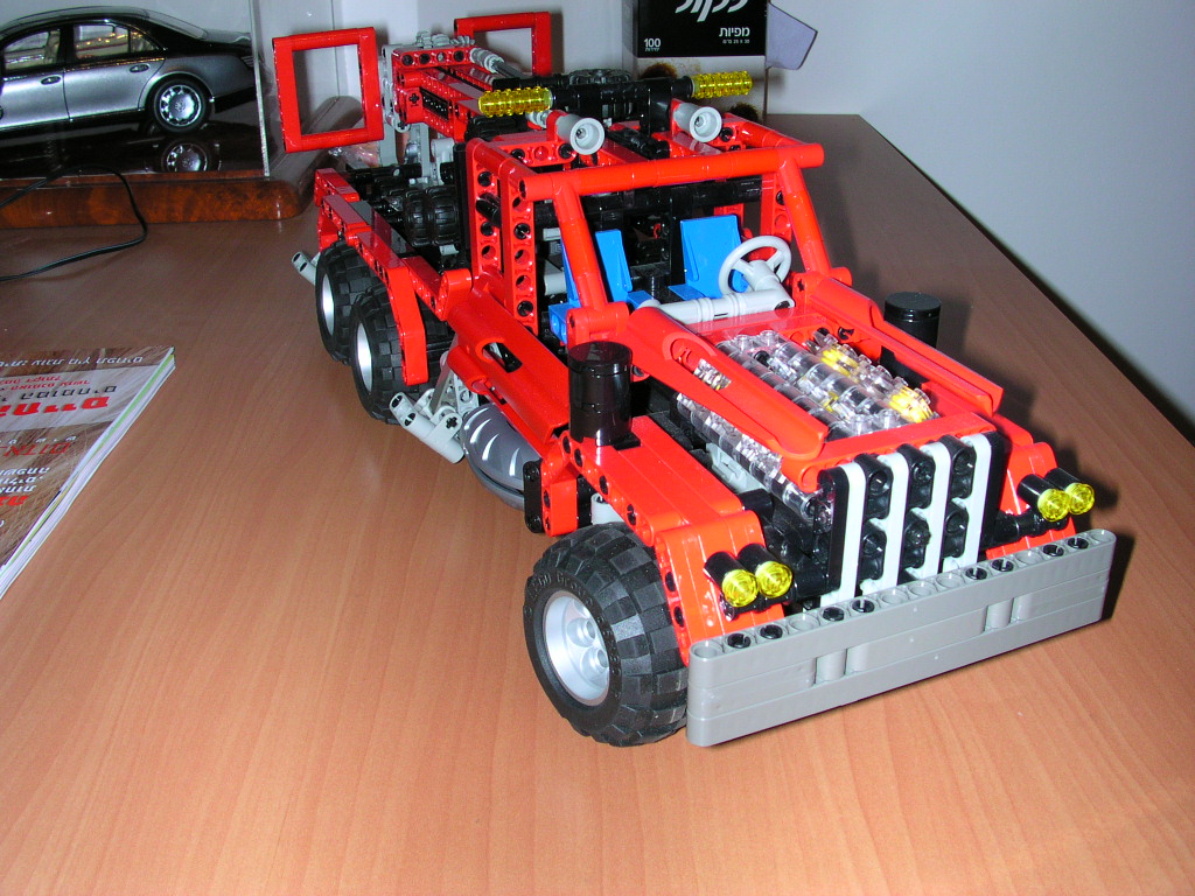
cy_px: 448
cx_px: 598
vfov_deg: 38.7
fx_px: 1277
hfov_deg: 50.1
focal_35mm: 37
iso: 100
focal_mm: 5.6
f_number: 4.5
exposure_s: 1/60
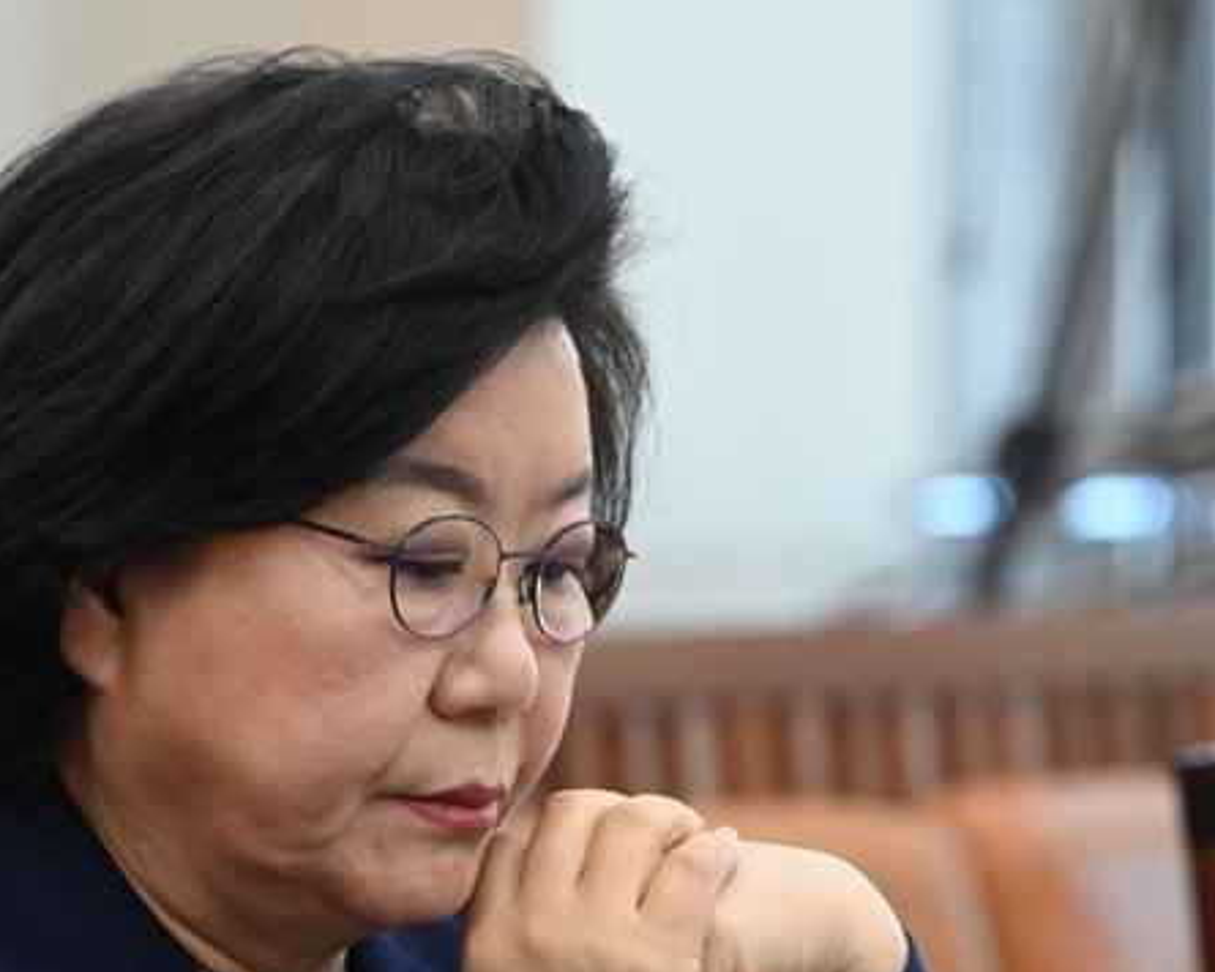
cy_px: 681
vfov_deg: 5.4
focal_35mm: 287
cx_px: 519
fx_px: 10320
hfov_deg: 6.7
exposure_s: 1/250
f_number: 5.6
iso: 3200
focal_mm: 170
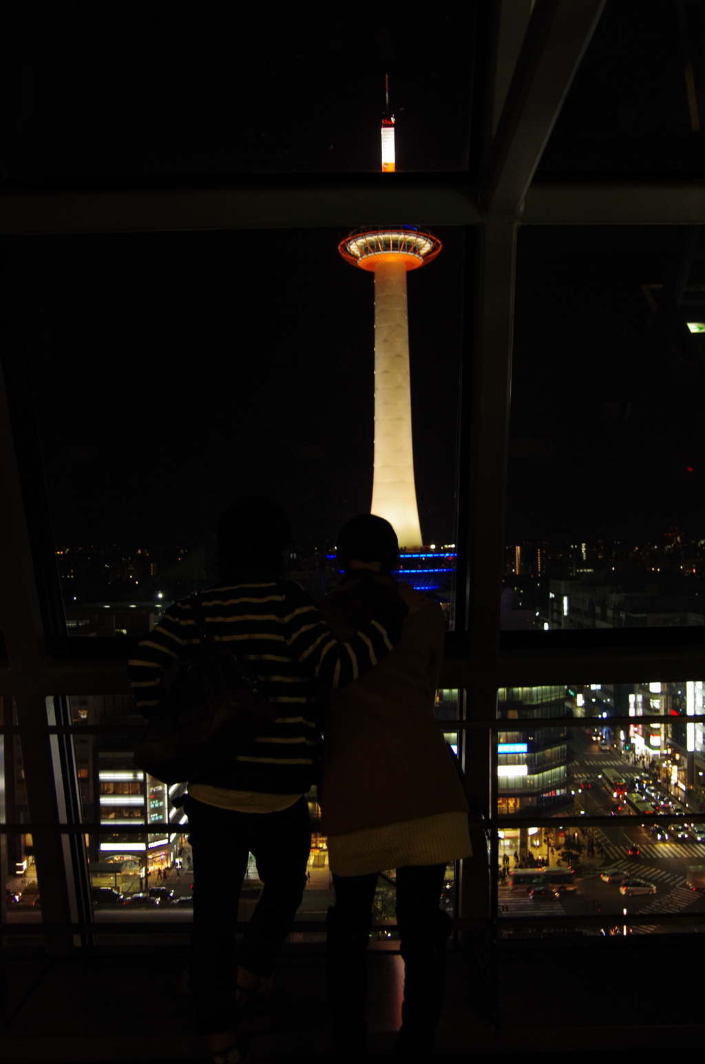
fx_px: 915
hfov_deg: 42.2
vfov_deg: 60.4
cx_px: 352
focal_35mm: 31
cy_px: 532
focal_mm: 21
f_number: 4
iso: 1600
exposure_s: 1/10
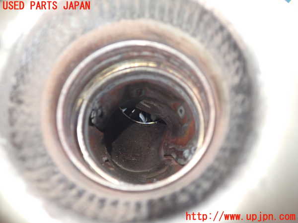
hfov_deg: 60.0
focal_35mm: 30
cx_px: 149
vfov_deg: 46.8
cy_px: 112
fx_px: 258
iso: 640
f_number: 2.3
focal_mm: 5.4
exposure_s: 1/30
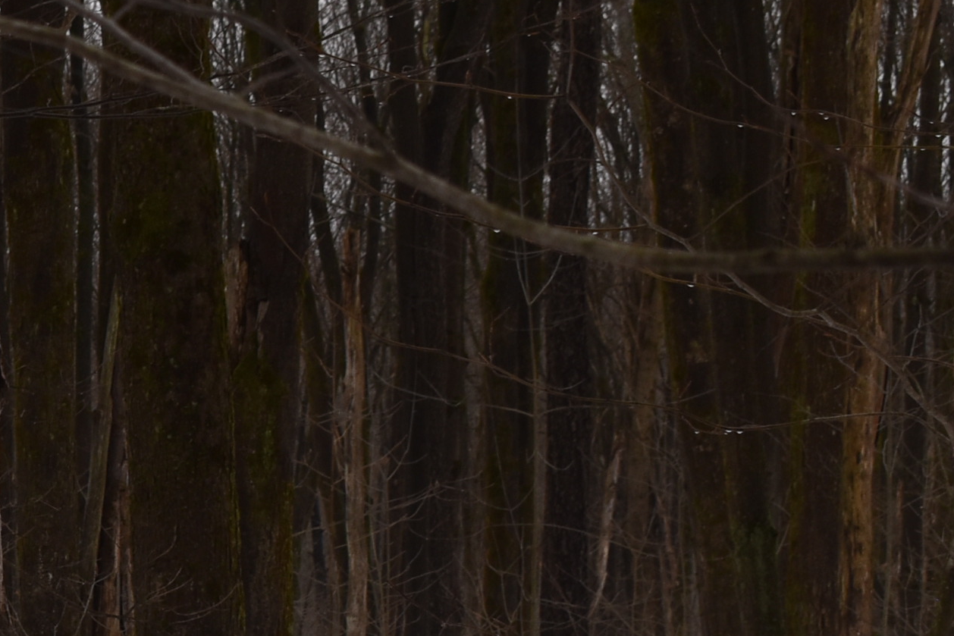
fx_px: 5115
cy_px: 819
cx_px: -566
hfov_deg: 10.2
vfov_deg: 7.1
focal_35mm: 193
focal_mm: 36
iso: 200
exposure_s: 1/250
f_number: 8
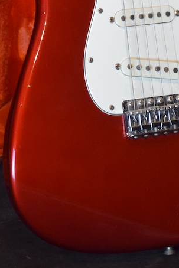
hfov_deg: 9.6
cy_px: -154
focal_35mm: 144
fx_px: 1070
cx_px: 105
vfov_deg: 13.3
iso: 1000
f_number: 4.2
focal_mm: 29
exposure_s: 1/60
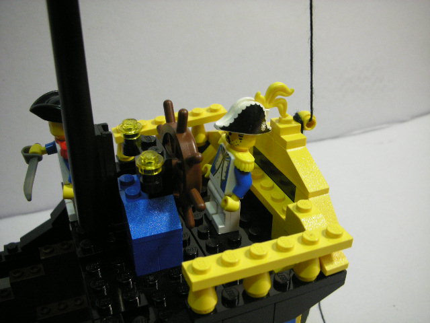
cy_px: 162
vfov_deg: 40.7
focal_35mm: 35
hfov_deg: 52.6
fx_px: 435
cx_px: 215
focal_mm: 5.8
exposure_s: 1/13.6
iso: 200
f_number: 2.8
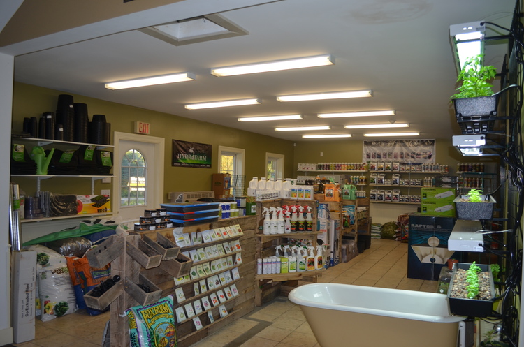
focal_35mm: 27
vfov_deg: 47.8
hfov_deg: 67.5
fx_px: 392
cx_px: 262
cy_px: 174
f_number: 3.5
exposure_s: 1/125
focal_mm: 18
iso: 200
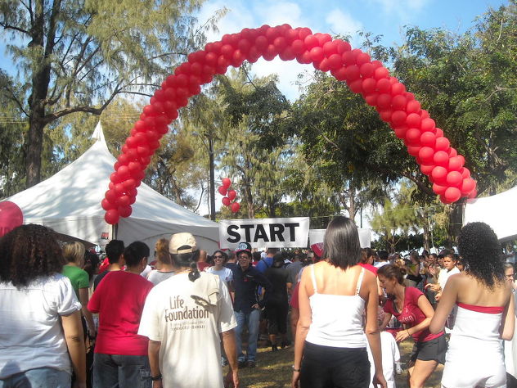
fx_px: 538
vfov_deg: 39.7
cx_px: 259
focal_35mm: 36
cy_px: 193
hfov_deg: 51.4
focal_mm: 5.7
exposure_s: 1/478
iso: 64
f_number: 2.8
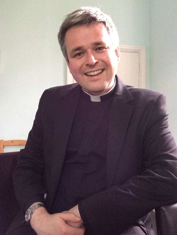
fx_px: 211
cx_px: 88
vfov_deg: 58.4
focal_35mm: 31
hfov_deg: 45.4
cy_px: 118
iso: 400
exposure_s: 1/30
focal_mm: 2.15
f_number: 2.4
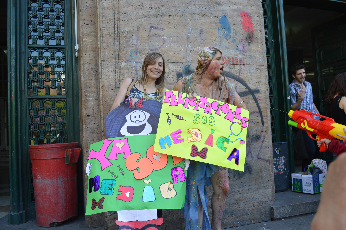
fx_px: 317
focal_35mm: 33
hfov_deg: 57.3
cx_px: 173
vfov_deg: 39.9
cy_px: 115
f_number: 5.6
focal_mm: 22
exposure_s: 1/125
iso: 180
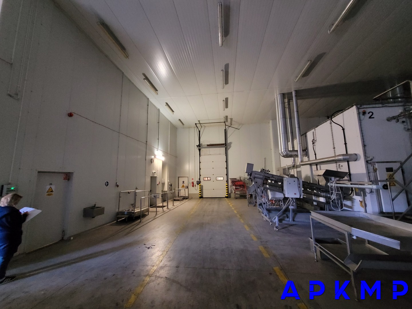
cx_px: 206
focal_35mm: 13
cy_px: 154
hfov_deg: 106.2
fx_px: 155
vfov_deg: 89.9
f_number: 2.2
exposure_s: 1/25
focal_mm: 1.74
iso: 1000
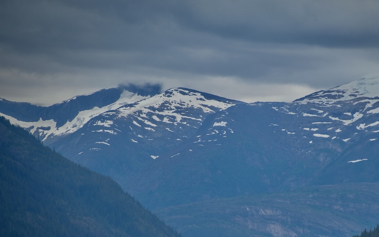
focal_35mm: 419
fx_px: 4328
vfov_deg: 3.1
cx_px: 255
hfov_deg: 5.0
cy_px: 165
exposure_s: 1/640
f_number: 5.6
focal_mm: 300
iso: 160
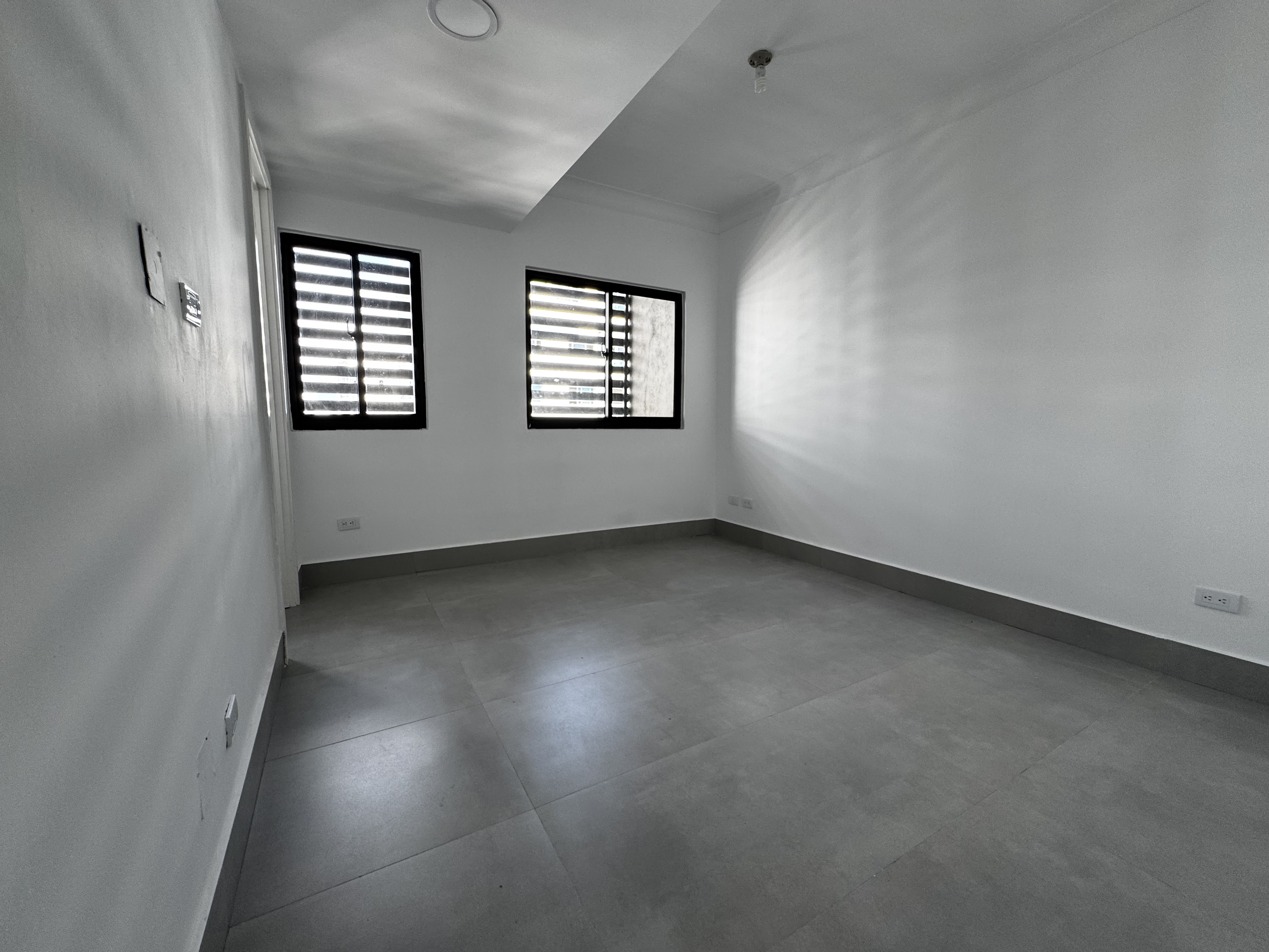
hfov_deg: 102.1
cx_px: 634
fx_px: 513
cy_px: 476
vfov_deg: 85.7
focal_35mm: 14
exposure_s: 1/99
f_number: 2.2
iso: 64
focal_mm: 2.22
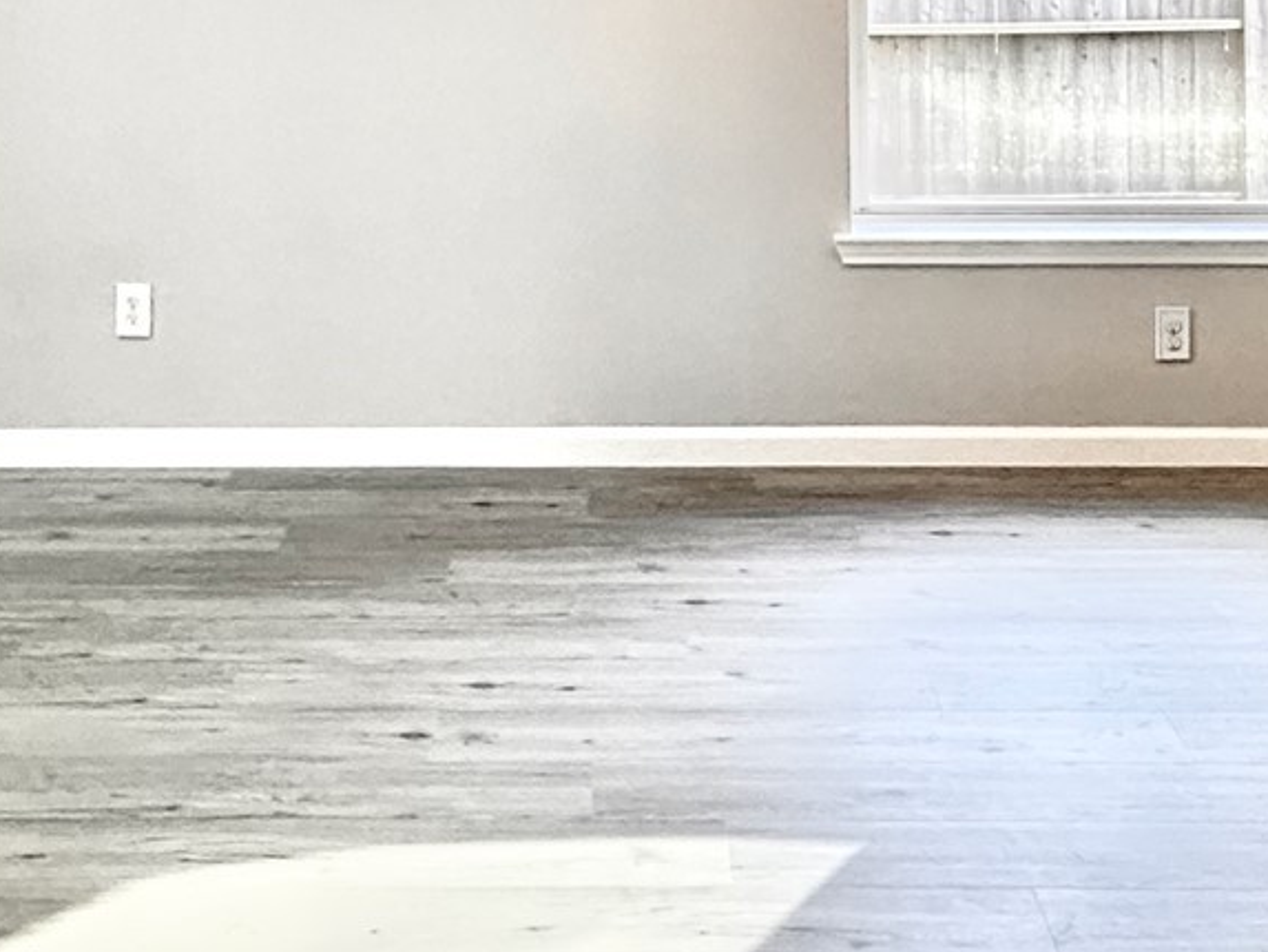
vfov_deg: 26.1
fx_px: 1832
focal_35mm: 50
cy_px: -182
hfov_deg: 38.1
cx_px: 536
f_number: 2.2
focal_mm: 2.22
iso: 250
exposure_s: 1/120
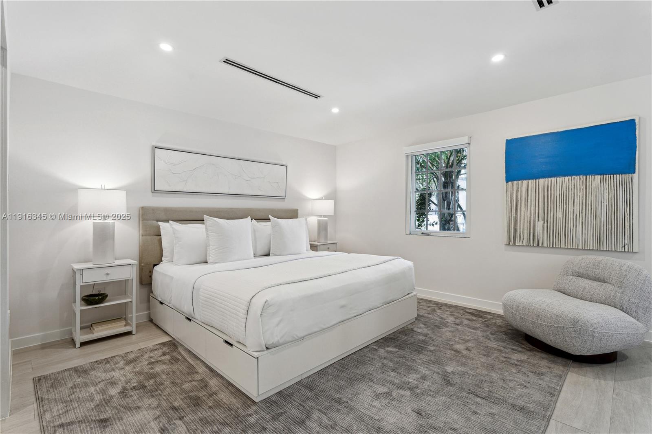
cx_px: 326
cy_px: 217
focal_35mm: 16
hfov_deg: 96.7
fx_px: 290
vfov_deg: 73.7
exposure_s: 1/30
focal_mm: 16
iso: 400
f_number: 8
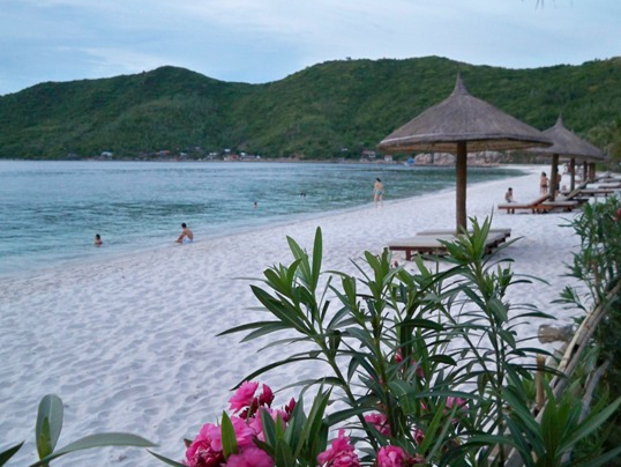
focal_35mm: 39
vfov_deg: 36.8
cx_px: 300
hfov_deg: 47.8
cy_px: 218
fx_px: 700
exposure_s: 1/60
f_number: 3.1
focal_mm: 6.3
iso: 250
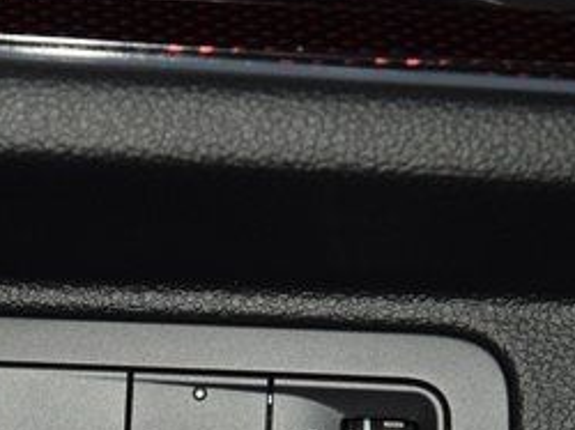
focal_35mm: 185
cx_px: 87
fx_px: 3070
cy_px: 456
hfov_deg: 10.7
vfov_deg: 8.0
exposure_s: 1/60
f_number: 8
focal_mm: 50
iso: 100
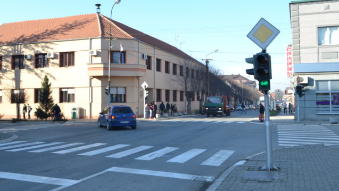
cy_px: 81
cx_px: 145
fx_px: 342
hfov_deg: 52.6
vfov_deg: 31.1
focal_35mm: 38
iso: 400
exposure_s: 1/160
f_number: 11
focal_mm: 20
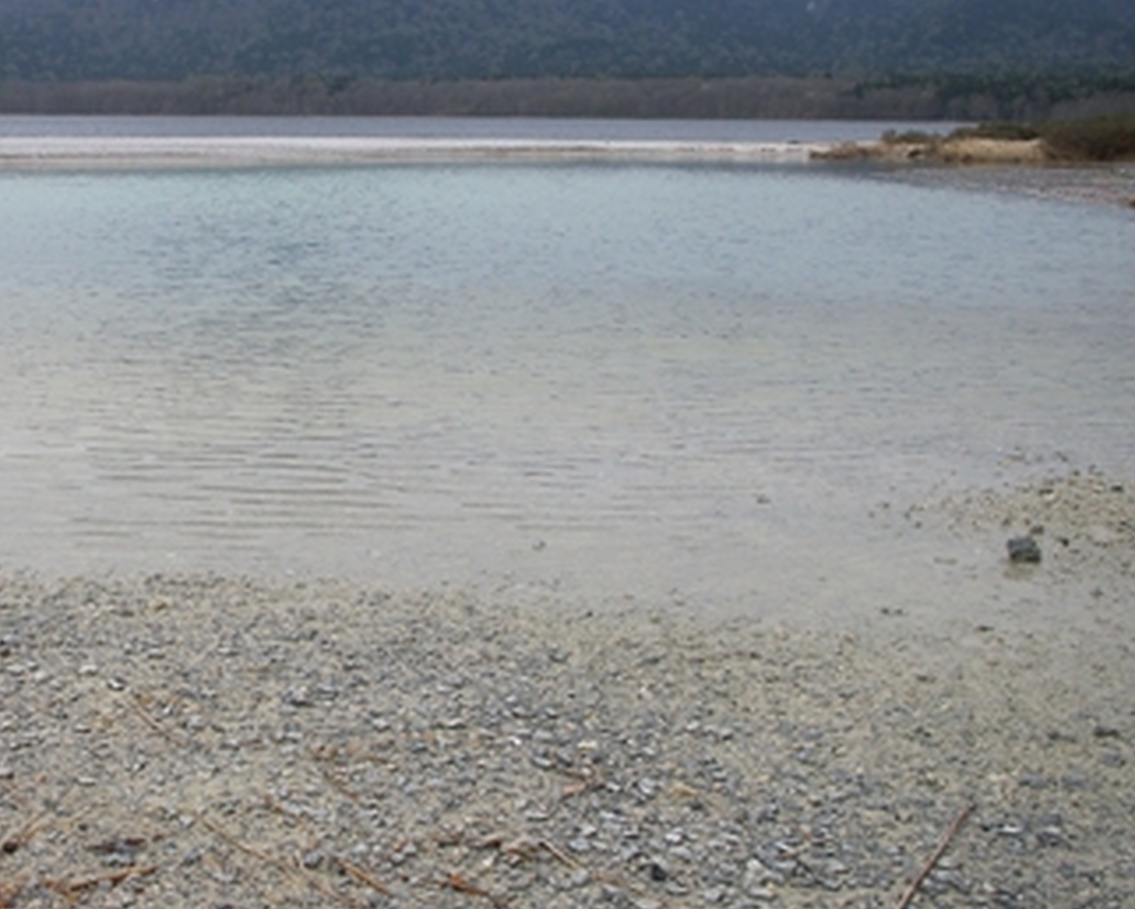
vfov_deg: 27.1
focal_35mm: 56
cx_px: 296
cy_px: 372
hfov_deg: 33.0
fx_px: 1882
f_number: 3.5
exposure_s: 1/125
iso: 50
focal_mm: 7.7
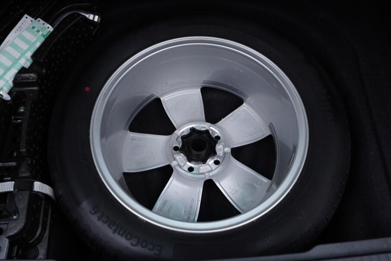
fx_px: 391
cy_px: 130
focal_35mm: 36
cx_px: 196
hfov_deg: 53.1
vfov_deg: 36.9
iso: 200
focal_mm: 24
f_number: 2.8
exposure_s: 1/40
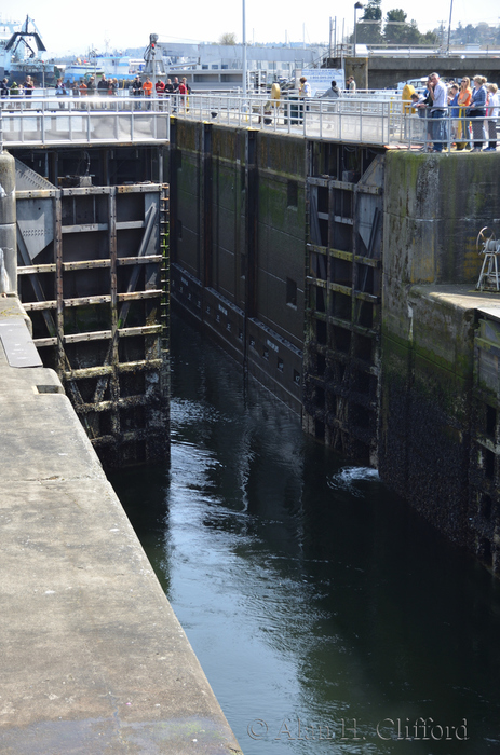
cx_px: 250
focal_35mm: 78
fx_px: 1634
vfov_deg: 26.1
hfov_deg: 17.4
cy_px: 378
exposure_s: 1/250
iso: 125
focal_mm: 52
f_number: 5
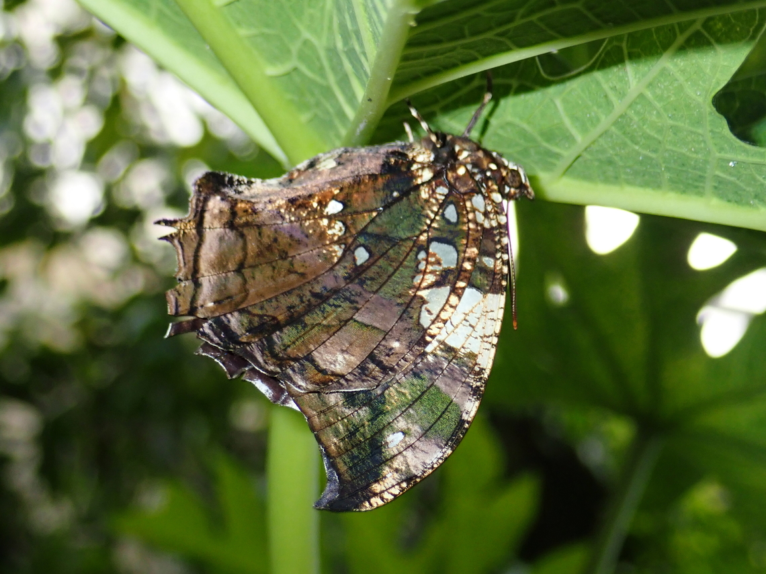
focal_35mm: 74
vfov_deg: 19.9
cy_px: 287
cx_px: 383
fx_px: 1638
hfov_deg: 26.3
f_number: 13
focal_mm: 13.47
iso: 320
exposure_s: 1/80
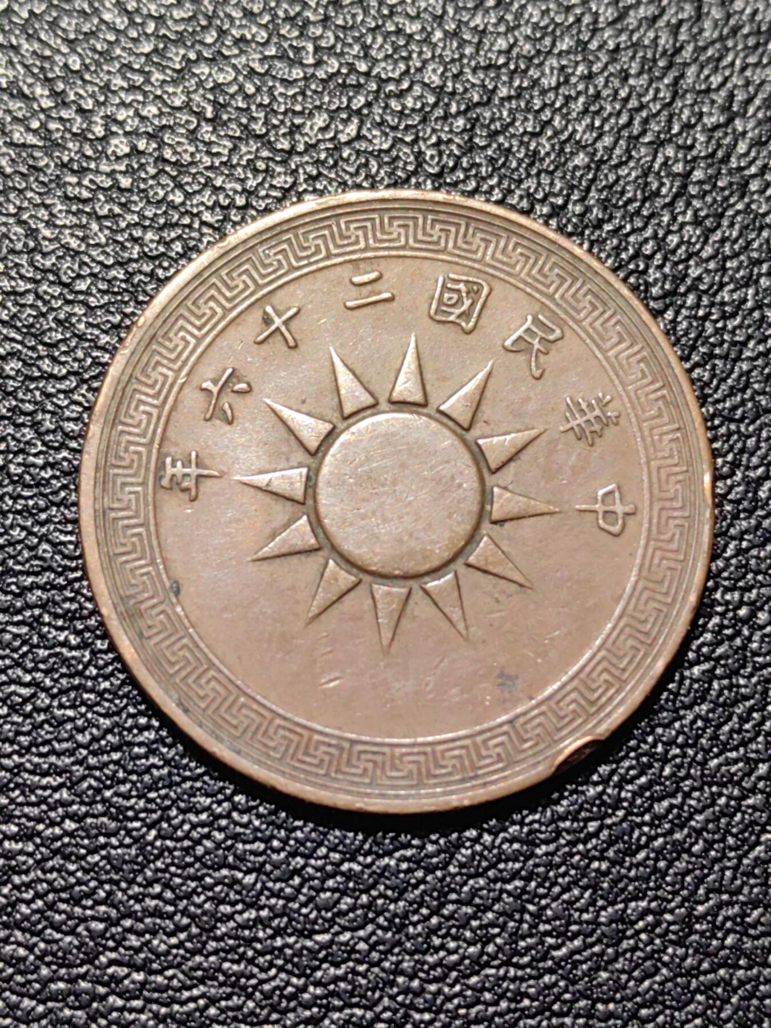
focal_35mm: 68
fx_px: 2019
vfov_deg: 28.6
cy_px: 514
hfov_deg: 21.6
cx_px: 386
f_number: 2
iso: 100
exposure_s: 1/120
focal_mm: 5.75
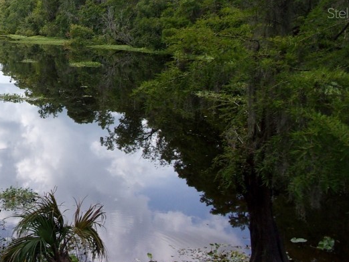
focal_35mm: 55
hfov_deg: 33.4
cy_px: 13
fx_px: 555
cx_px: 48
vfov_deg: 25.5
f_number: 10.8
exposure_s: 1/45
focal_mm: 5.1
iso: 80
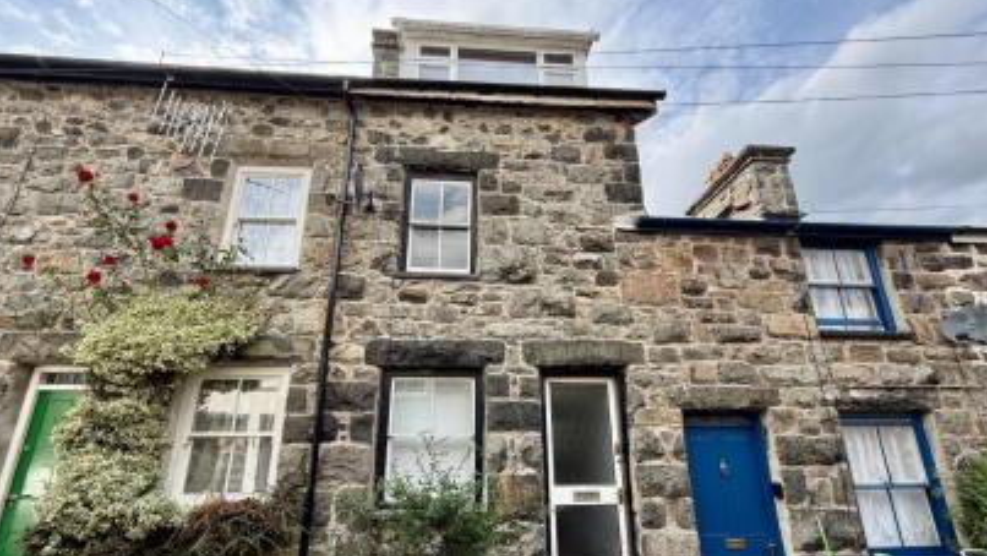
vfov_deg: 66.5
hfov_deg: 99.4
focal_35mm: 16
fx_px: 419
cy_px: 332
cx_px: 494
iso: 64
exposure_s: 1/475
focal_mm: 2.22
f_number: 2.2
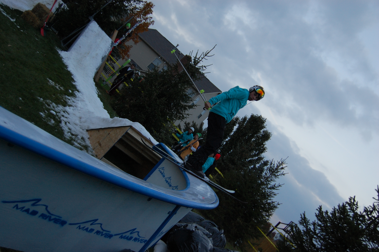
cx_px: 190
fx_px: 410
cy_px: 126
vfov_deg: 34.1
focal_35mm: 39
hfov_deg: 49.6
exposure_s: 1/250
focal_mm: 26
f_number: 4
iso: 400
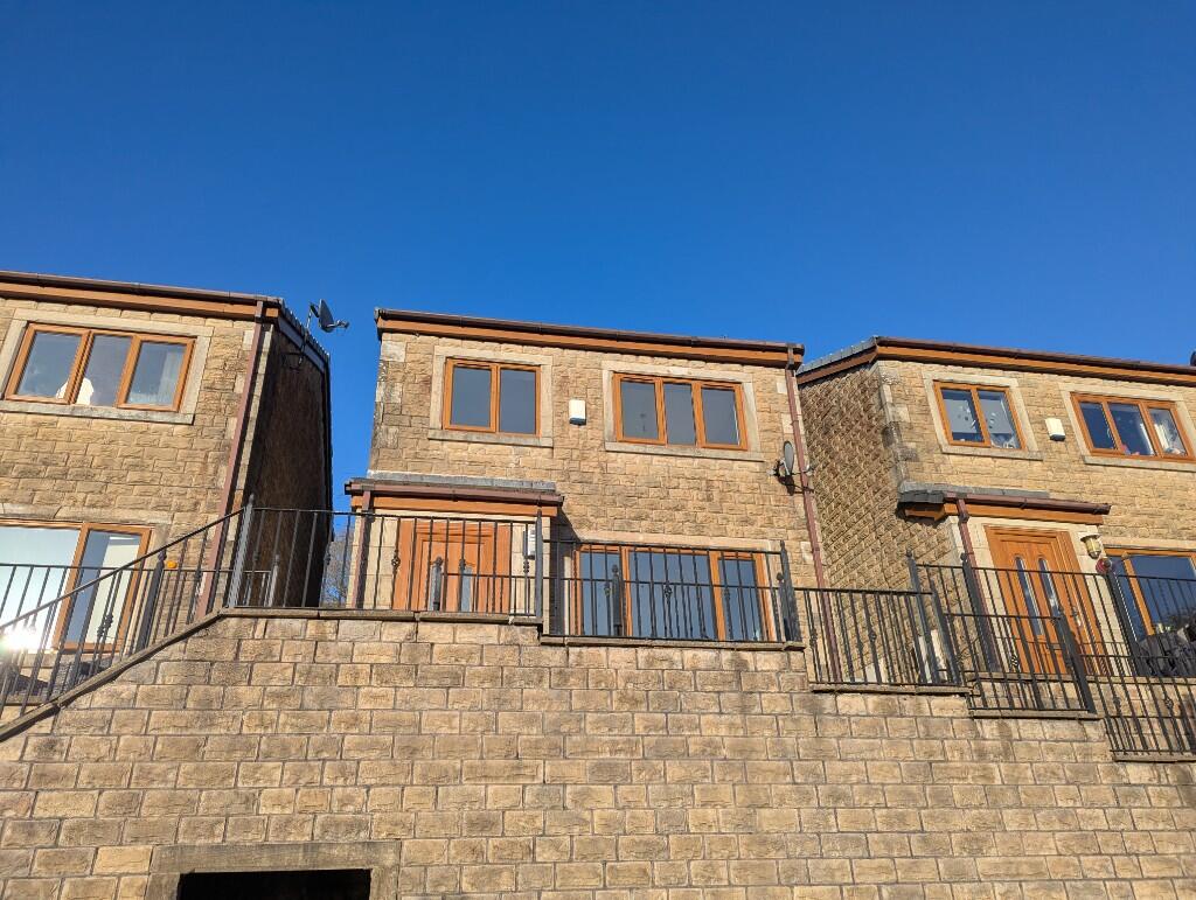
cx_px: 598
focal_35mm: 24
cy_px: 450
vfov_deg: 56.9
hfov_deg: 71.5
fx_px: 830
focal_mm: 6.81
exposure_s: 1/1825
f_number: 1.85
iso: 41
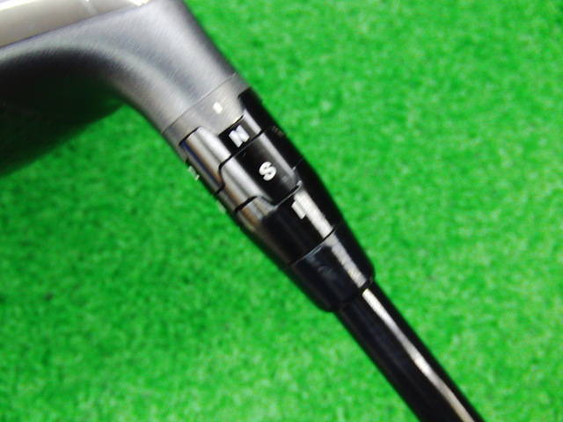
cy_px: 211
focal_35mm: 37
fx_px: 602
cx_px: 282
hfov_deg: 50.1
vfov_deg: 38.7
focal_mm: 6.42
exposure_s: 1/15
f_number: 3.6
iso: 400
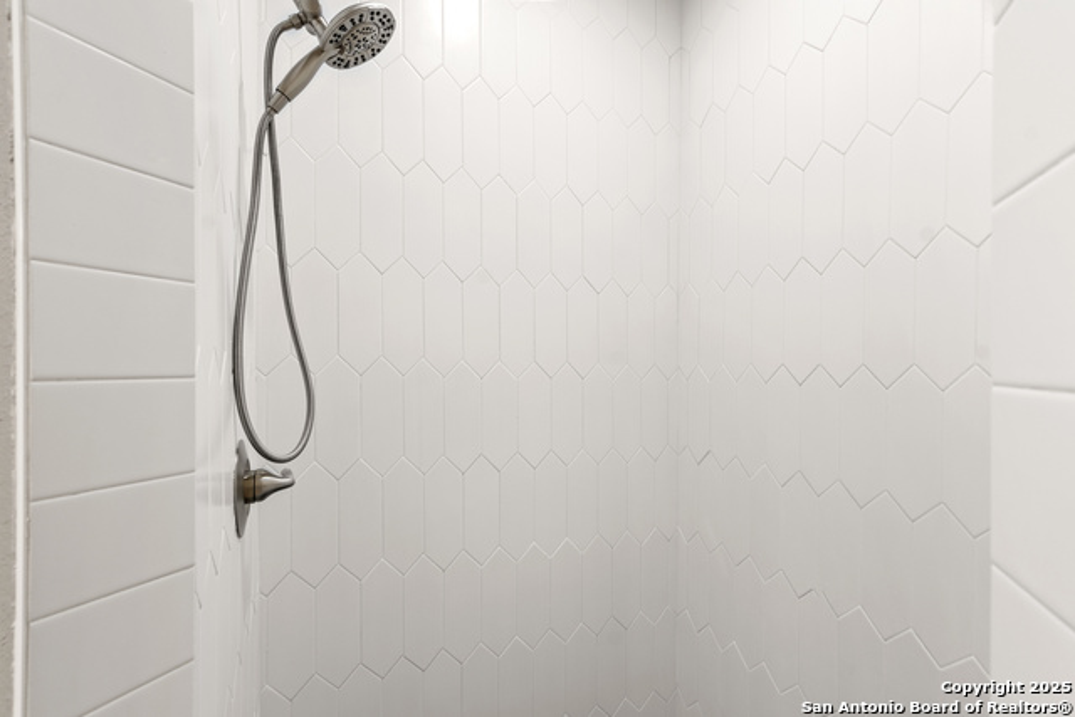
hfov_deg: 95.0
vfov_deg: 72.1
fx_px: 493
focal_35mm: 16
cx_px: 538
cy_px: 358
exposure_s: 1/4
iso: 200
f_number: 7.1
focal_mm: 11
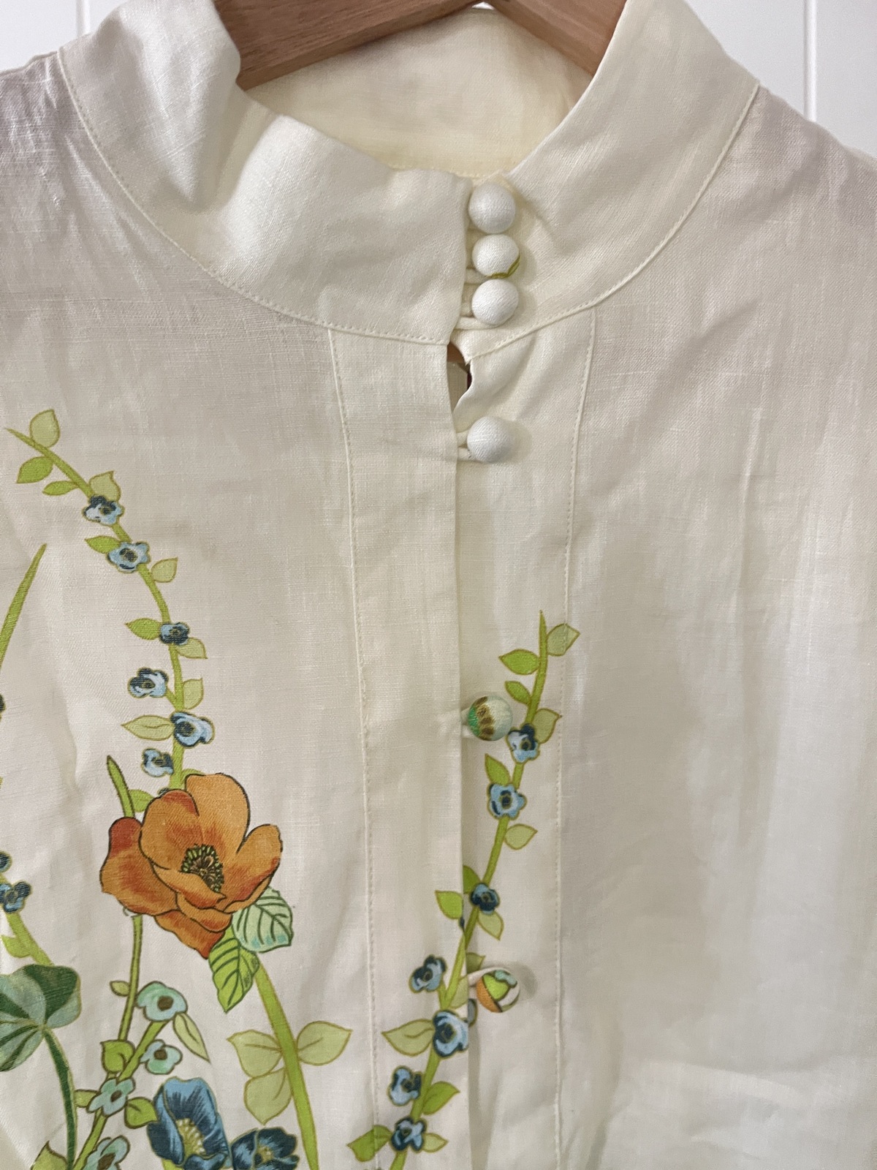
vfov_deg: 69.4
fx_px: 845
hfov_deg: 54.9
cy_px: 585
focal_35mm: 25
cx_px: 438
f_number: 1.6
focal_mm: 5.1
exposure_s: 1/60
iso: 320
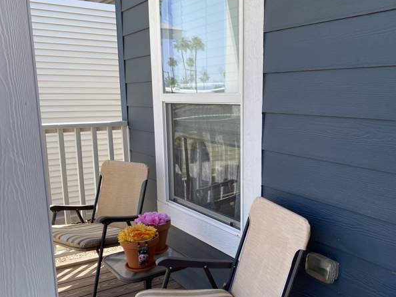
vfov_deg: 40.4
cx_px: 229
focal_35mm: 35
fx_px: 401
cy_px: 190
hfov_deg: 52.4
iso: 32
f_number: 1.8
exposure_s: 1/719
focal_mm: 4.25
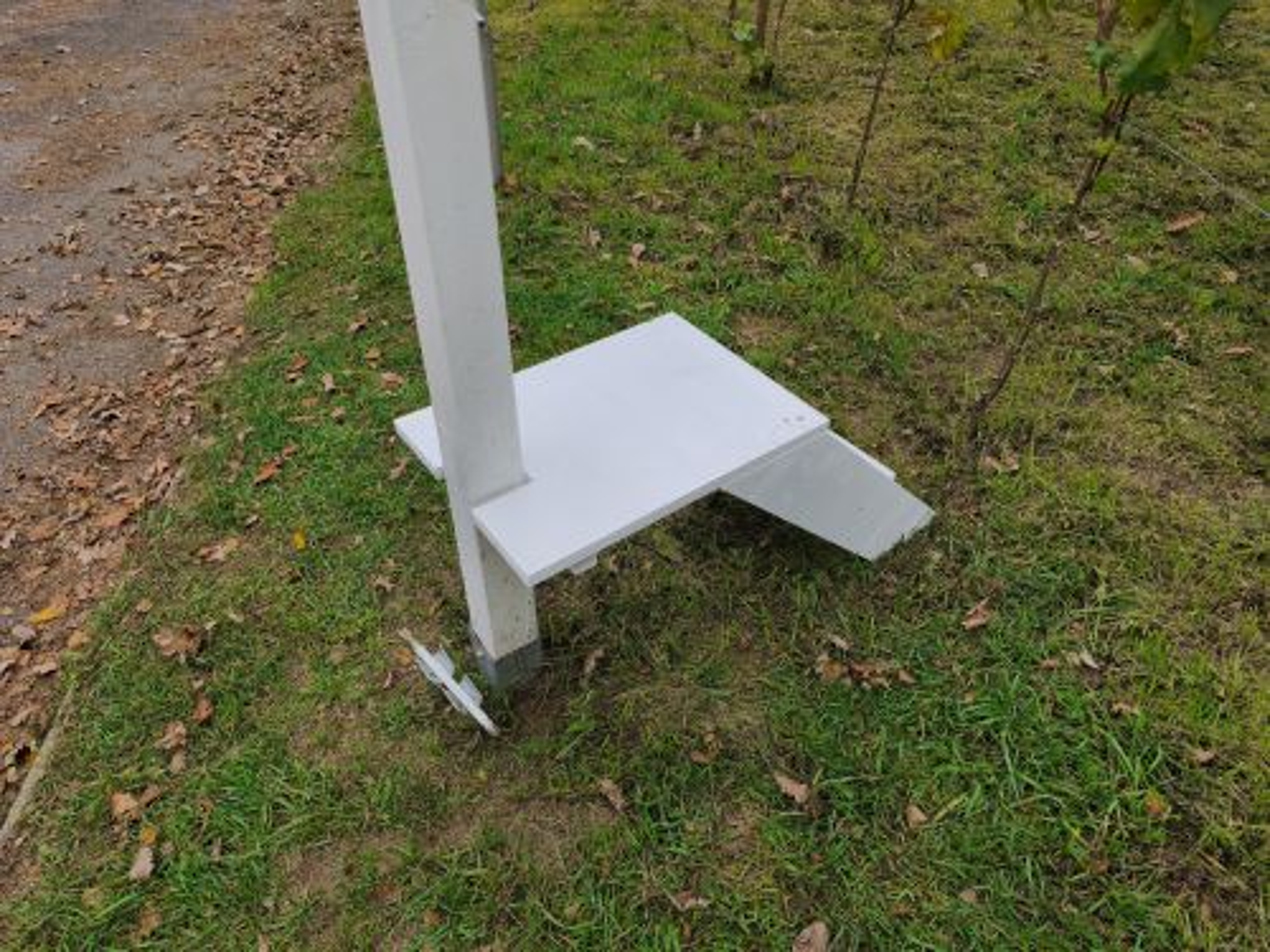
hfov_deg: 73.9
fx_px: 844
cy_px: 476
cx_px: 635
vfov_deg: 58.9
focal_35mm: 23
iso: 50
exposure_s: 1/1532
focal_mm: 6.57
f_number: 1.6
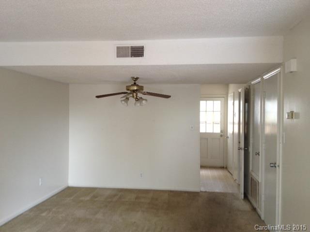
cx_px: 155
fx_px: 313
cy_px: 116
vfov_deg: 40.7
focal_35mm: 35
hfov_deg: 52.6
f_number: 2.4
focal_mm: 4.28
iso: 50
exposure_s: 1/20
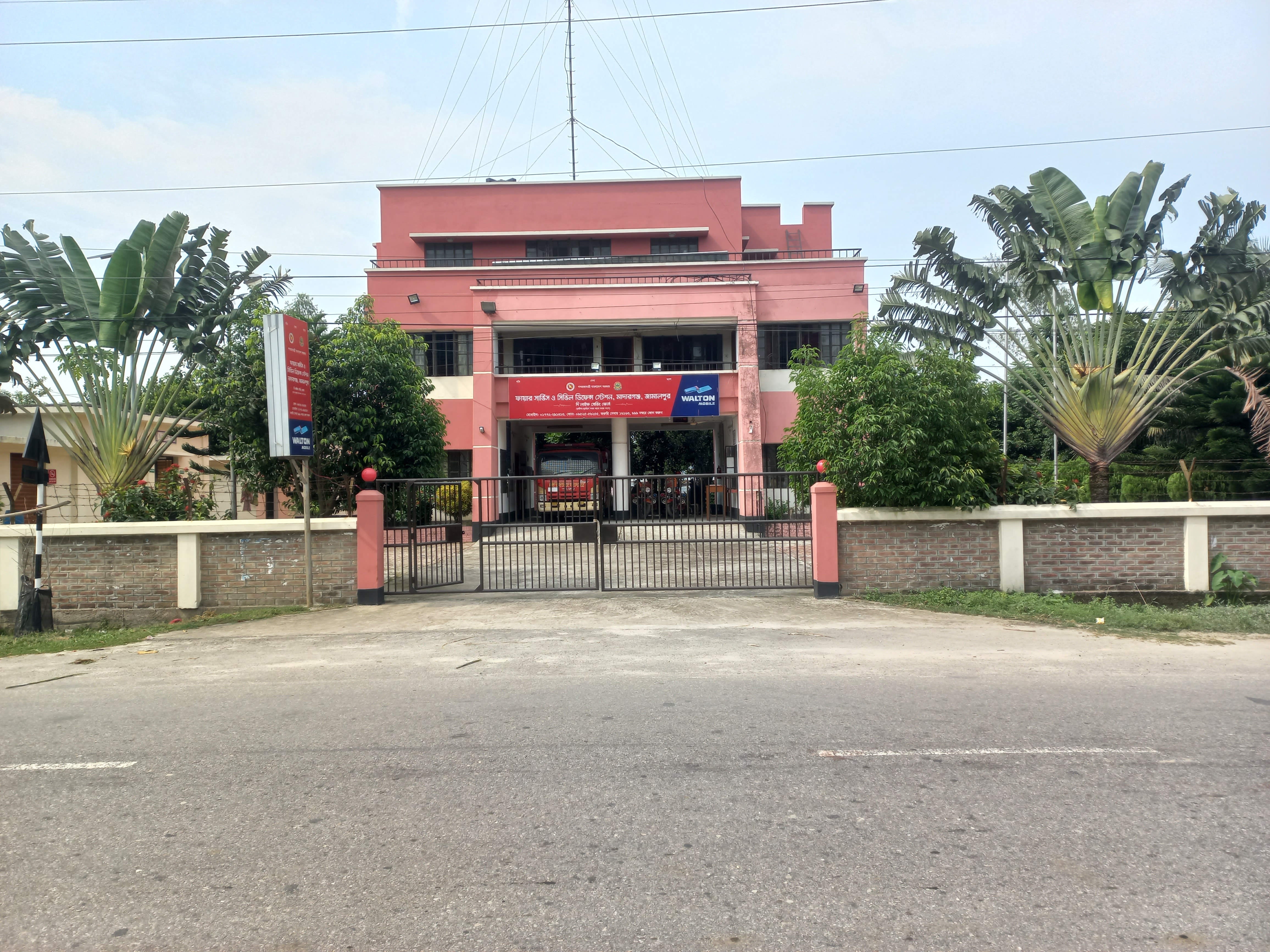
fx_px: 917
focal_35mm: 25
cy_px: 476
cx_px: 635
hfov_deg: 69.4
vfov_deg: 54.9
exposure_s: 1/591
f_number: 1.8
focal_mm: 4.6
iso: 25
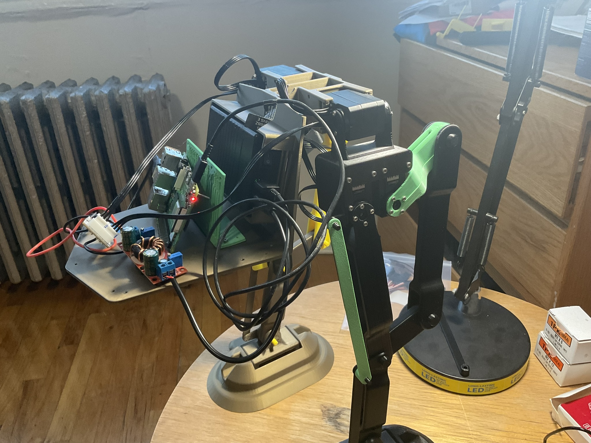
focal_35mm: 29
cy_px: 222
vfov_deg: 48.2
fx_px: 495
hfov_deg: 61.7
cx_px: 296
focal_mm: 3
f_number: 1.8
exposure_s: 1/60
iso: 160
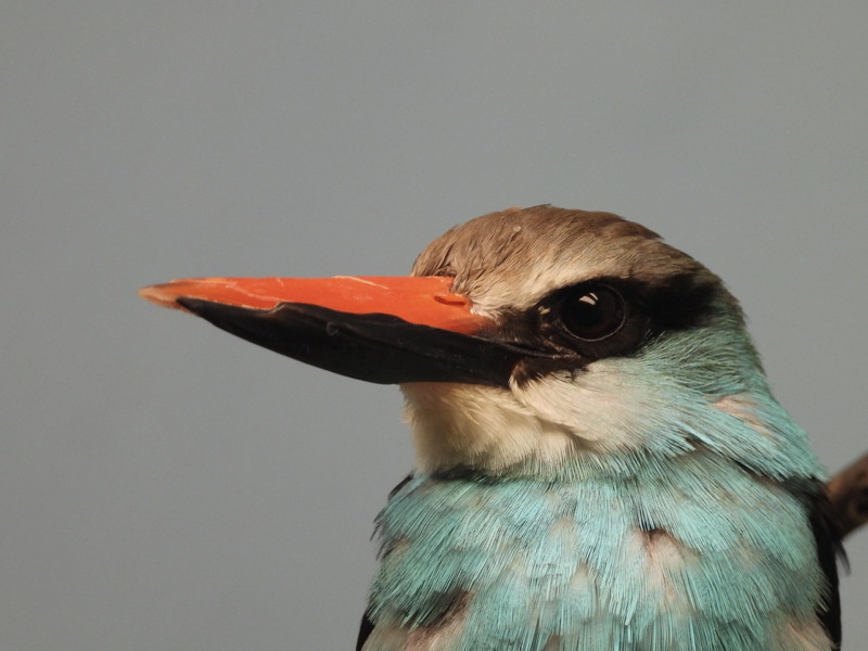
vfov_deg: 2.6
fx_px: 14218
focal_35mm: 567
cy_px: 326
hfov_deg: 3.5
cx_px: 434
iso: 400
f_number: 5
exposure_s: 1/60
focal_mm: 102
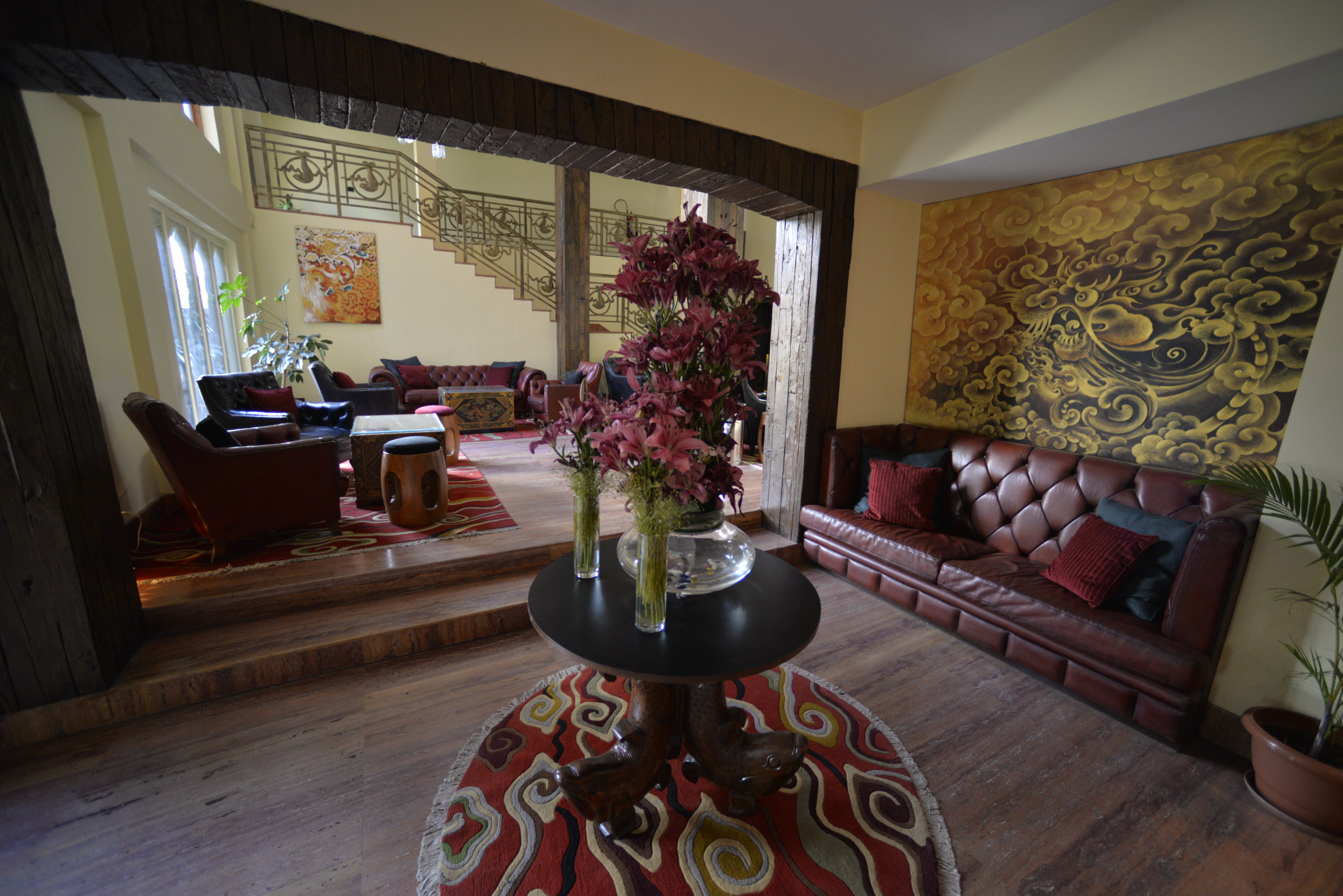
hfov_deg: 104.2
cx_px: 672
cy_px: 448
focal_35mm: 14
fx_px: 522
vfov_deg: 81.3
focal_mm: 14
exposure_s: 1/60
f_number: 2.8
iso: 800
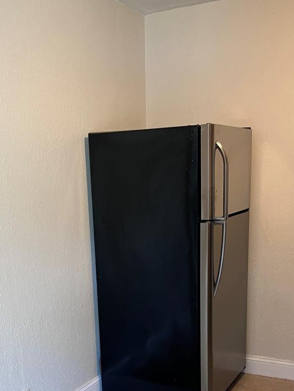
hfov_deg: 32.8
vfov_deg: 41.2
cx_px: 129
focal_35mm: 44
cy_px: 312
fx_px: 498
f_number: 1.6
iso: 125
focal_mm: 5.1
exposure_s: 1/60
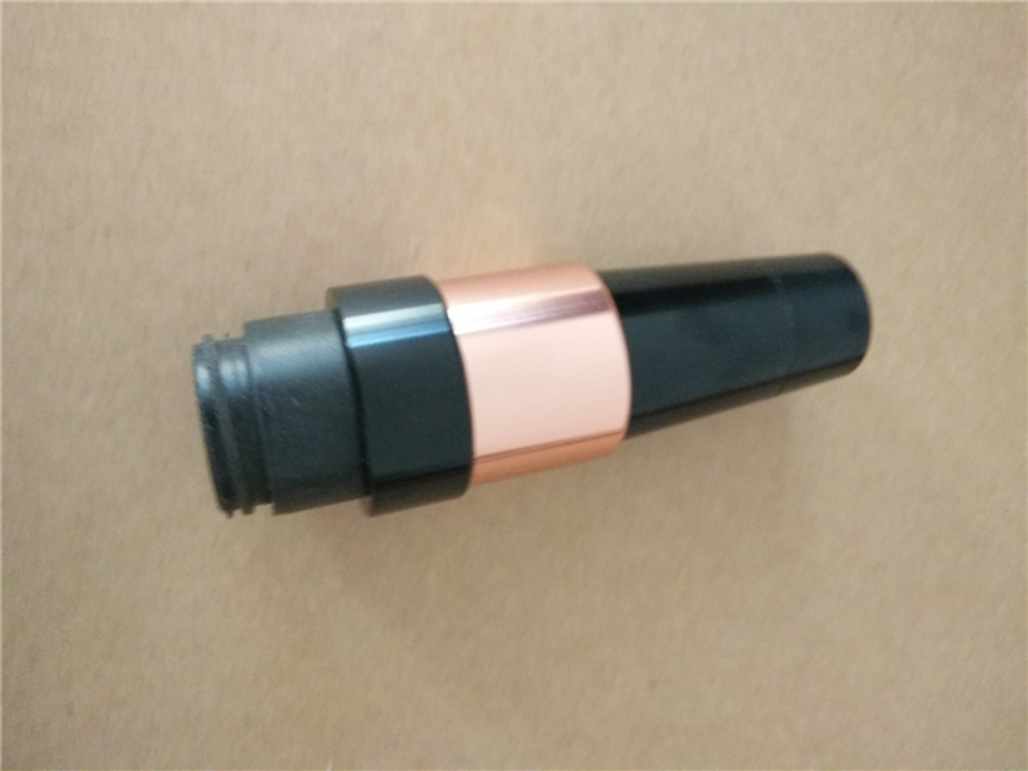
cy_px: 386
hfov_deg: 79.0
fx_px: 624
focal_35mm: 21
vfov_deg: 63.4
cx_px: 514
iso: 575
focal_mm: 3.66
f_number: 2.2
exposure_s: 1/33.3
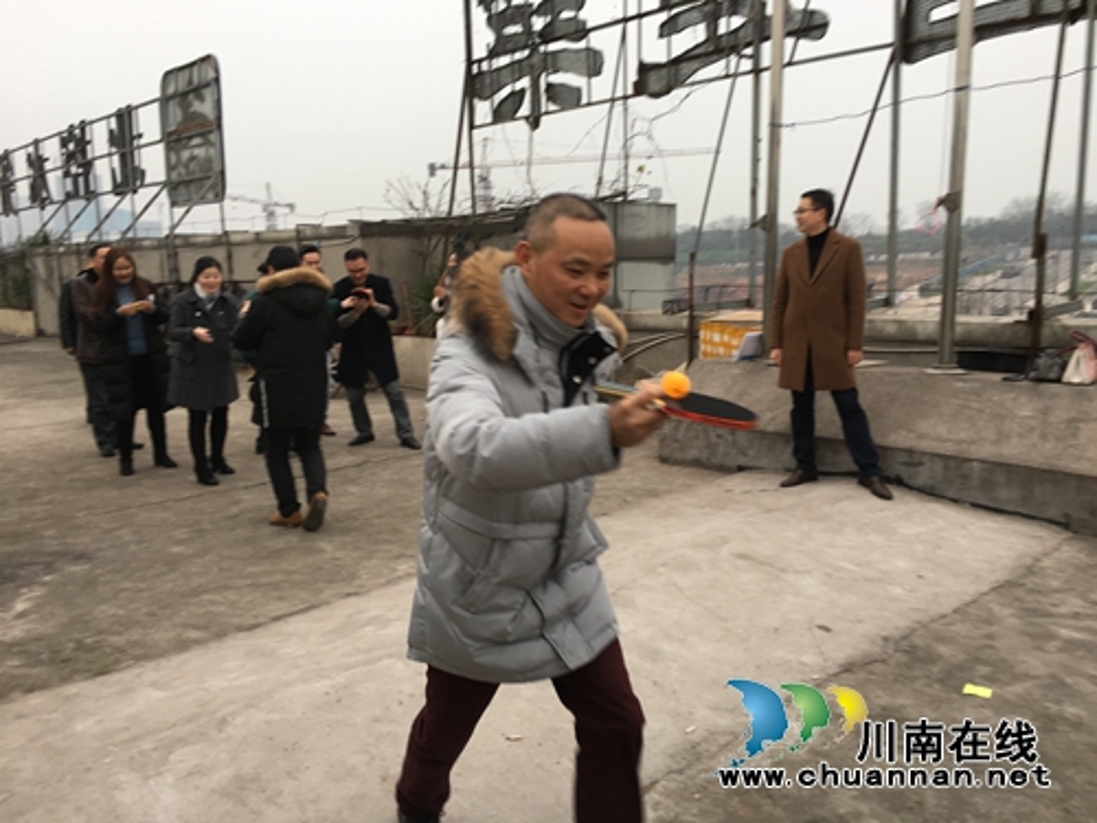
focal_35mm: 29
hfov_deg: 61.7
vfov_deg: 48.2
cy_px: 412
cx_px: 548
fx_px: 919
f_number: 2.2
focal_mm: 4.15
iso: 32
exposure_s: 1/100
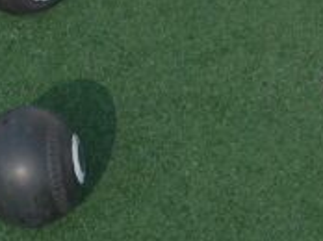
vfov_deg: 8.0
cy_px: -334
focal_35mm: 171
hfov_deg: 11.4
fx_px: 1593
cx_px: -22
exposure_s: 1/1300
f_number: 2.8
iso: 80
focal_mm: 6
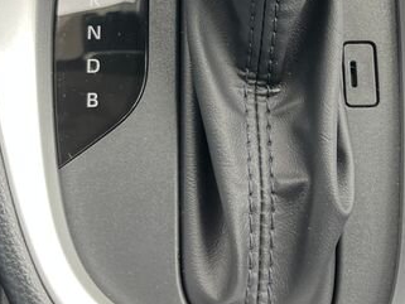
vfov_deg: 17.3
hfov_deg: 23.5
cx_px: 267
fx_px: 971
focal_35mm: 83
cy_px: -9
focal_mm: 5.1
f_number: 1.6
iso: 80
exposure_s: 1/122
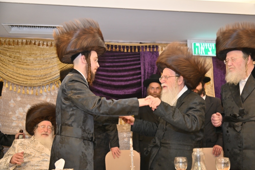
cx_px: 131
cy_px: 87
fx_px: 276
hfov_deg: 49.6
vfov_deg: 34.2
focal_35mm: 39
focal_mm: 38
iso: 1000
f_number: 4
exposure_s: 1/160
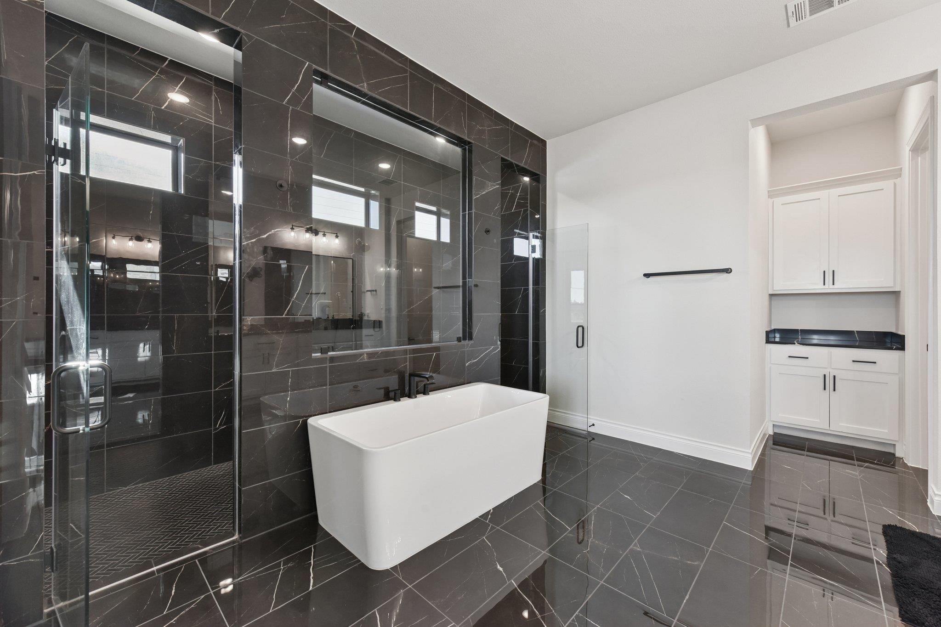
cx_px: 470
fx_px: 366
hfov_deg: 104.3
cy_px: 314
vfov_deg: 81.2
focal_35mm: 14
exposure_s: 1/15
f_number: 8
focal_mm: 14
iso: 800
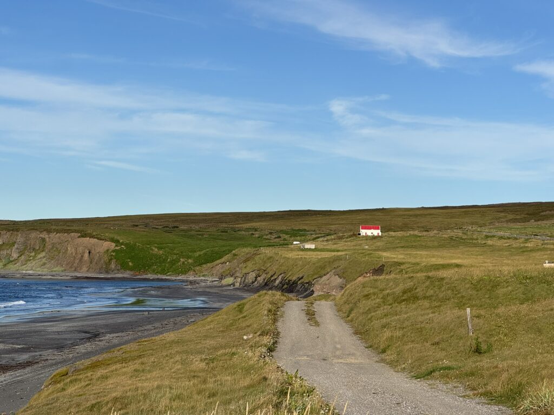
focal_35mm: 77
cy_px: 208
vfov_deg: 19.1
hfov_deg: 25.3
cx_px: 277
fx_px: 1232
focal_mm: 9
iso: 25
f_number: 2.8
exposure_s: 1/1107
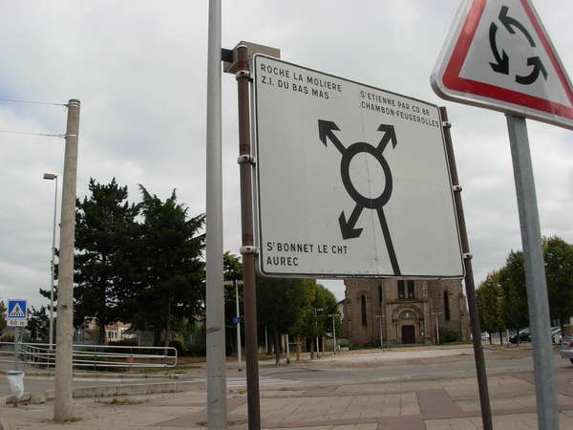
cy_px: 215
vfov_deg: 37.7
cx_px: 286
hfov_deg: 49.0
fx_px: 629
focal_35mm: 38
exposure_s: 1/470
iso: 79
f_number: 4.9
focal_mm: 6.3
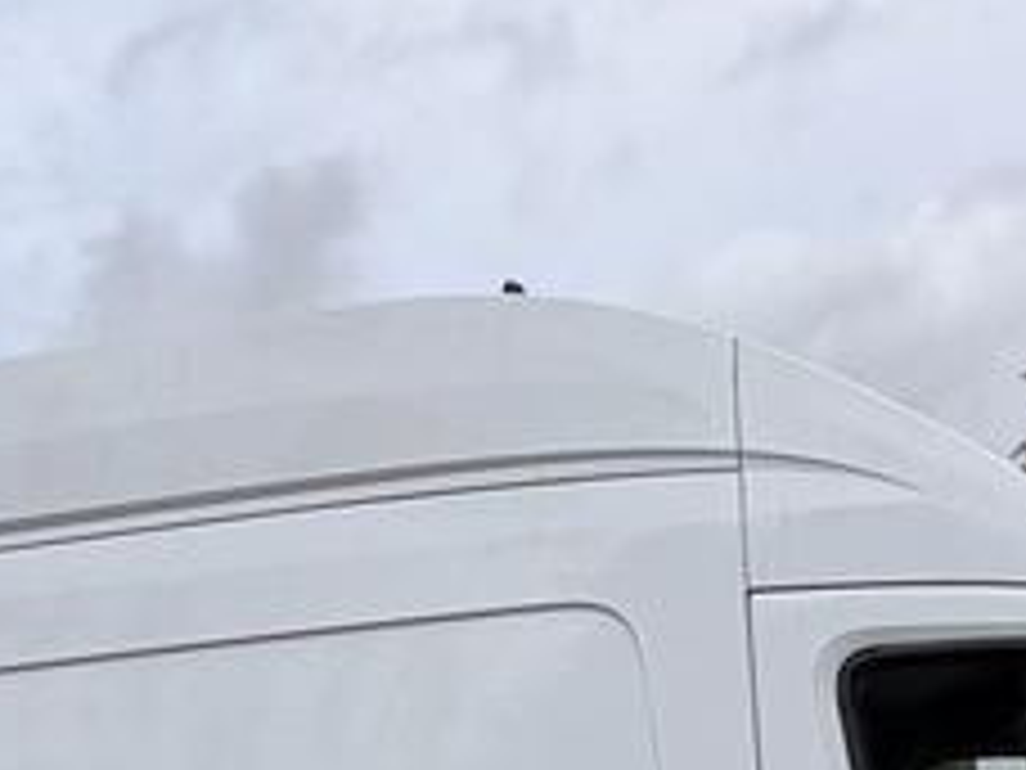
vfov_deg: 23.2
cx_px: 666
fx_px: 1630
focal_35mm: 55
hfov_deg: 34.7
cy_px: 1031
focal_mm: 2.22
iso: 40
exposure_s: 1/1143
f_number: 2.2
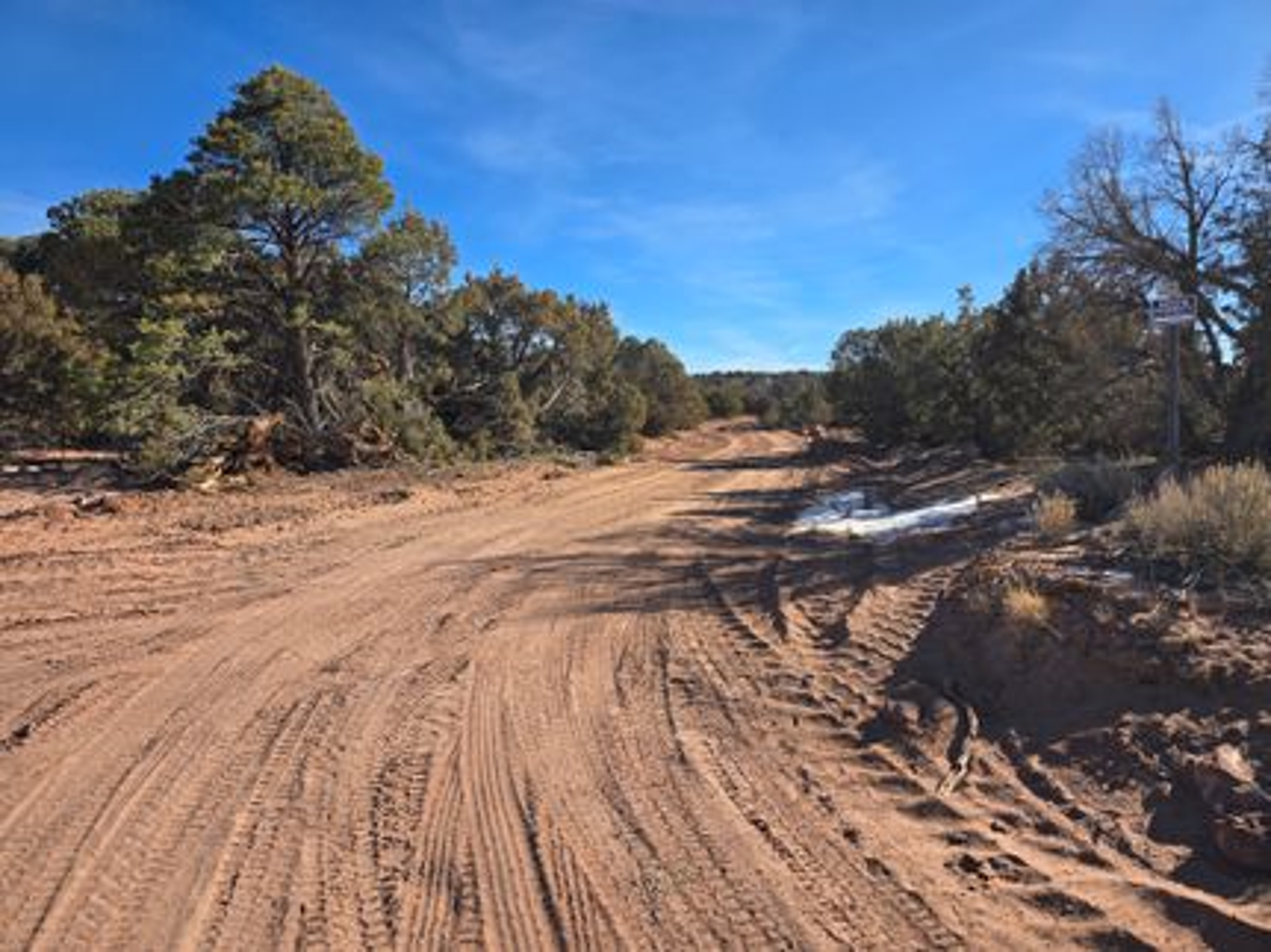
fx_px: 844
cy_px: 476
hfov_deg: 73.9
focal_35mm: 23
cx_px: 636
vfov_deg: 58.9
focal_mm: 6.3
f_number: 1.7
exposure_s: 1/631
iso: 12
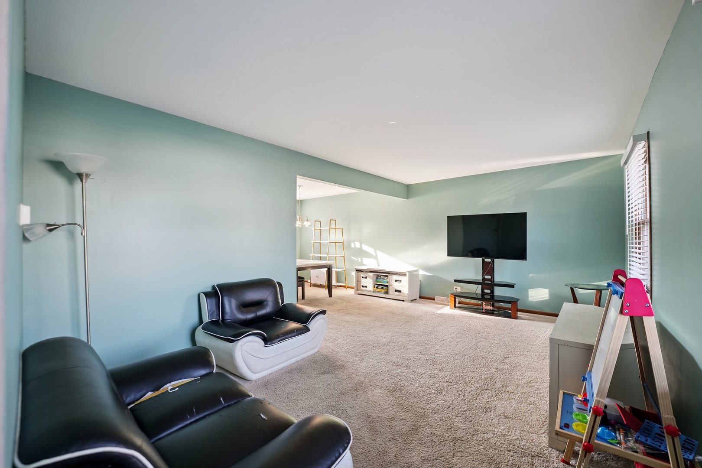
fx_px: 273
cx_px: 351
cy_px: 234
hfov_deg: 104.3
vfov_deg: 81.2
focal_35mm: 14
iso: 400
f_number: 4
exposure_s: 1/50
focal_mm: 14
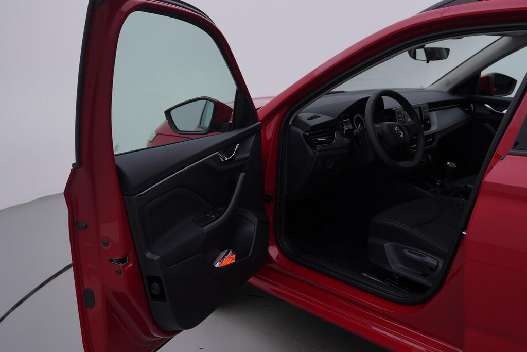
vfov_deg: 36.9
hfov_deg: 53.1
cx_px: 264
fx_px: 527
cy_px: 176
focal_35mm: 36
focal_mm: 24
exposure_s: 1/100
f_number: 4.5
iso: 125
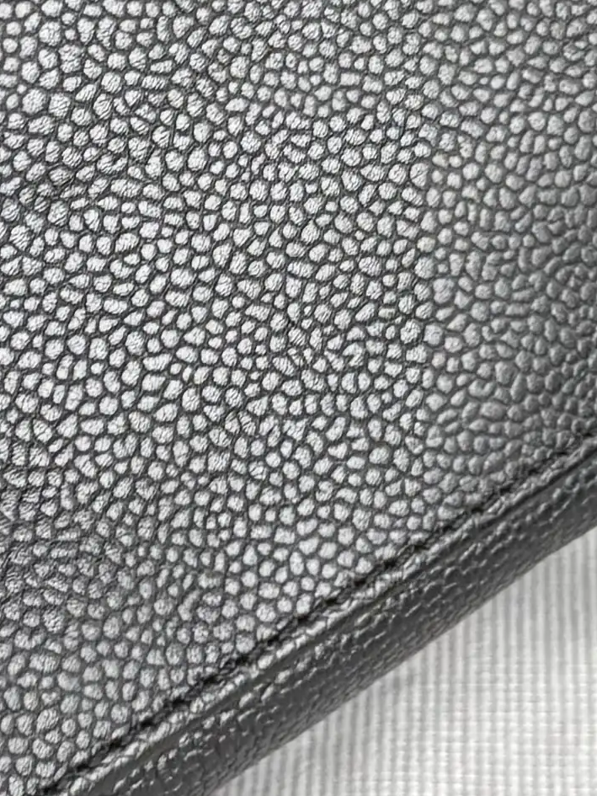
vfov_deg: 13.5
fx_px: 3334
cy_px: 87
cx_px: 447
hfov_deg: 10.2
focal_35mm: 145
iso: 640
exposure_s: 1/50
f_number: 1.78
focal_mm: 6.76
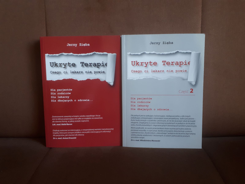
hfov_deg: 65.3
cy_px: 92
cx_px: 122
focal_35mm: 27
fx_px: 191
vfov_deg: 51.4
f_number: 1.9
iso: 160
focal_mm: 3.6
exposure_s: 1/15
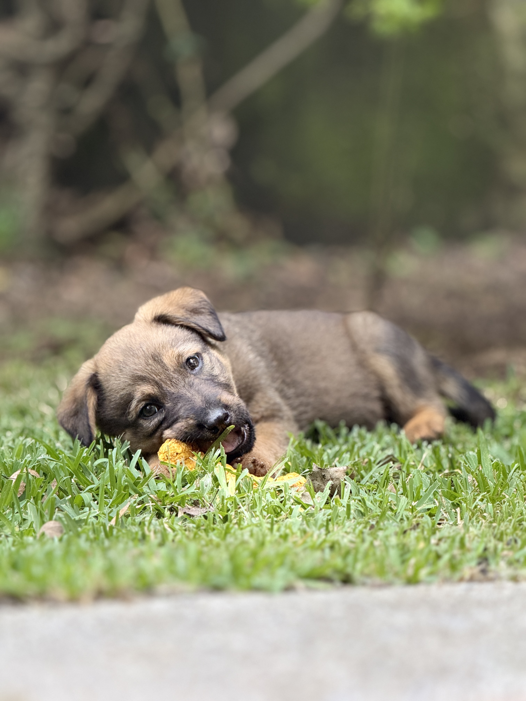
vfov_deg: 16.4
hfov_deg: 12.3
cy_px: 350
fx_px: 2431
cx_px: 263
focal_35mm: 120
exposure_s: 1/75
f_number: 2.8
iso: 250
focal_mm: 15.66
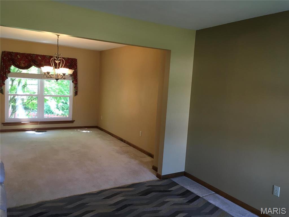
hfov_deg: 61.7
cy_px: 108
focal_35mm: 29
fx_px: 242
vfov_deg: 48.2
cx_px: 144
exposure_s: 1/30
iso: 64
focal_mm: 4.15
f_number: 2.2
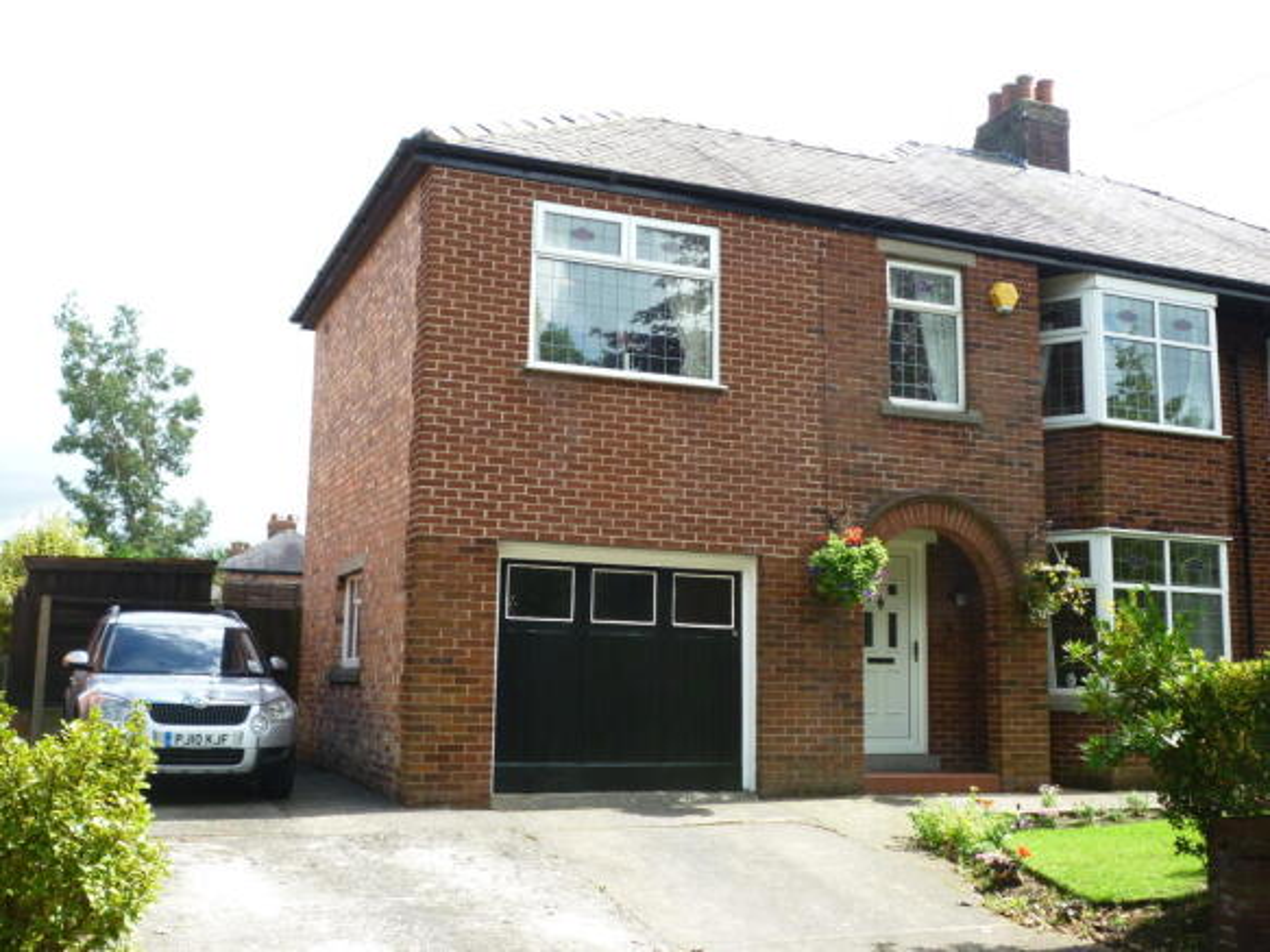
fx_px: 1357
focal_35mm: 37
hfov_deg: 50.1
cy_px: 476
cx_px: 635
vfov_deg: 38.7
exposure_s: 1/200
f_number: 4
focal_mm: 6.5
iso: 80
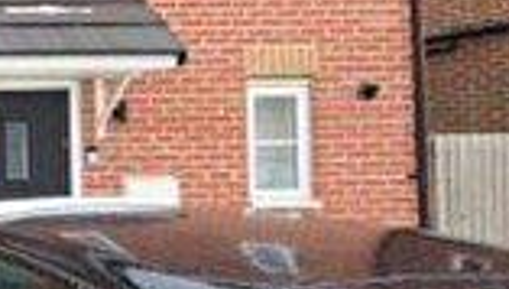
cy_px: 154
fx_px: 852
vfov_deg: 19.2
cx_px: -408
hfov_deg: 21.5
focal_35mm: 63
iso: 50
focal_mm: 2.2
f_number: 2.2
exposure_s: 1/50
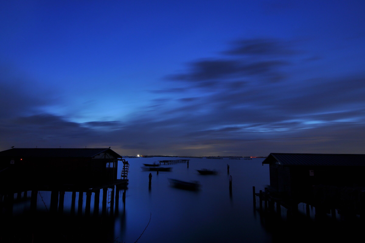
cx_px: 182
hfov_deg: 73.8
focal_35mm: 24
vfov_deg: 53.0
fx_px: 243
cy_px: 122
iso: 200
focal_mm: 16
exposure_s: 173
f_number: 16
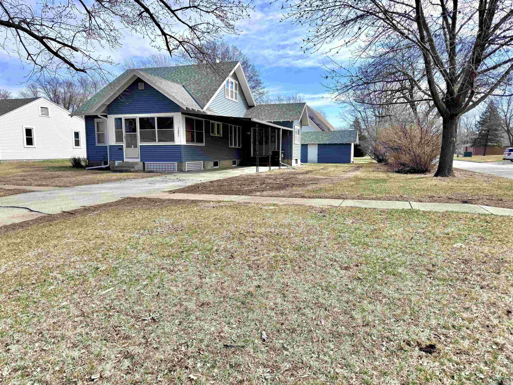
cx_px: 256
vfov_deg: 56.8
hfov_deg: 71.6
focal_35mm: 24
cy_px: 192
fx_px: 356
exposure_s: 1/3802
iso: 80
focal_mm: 6.76
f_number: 1.78
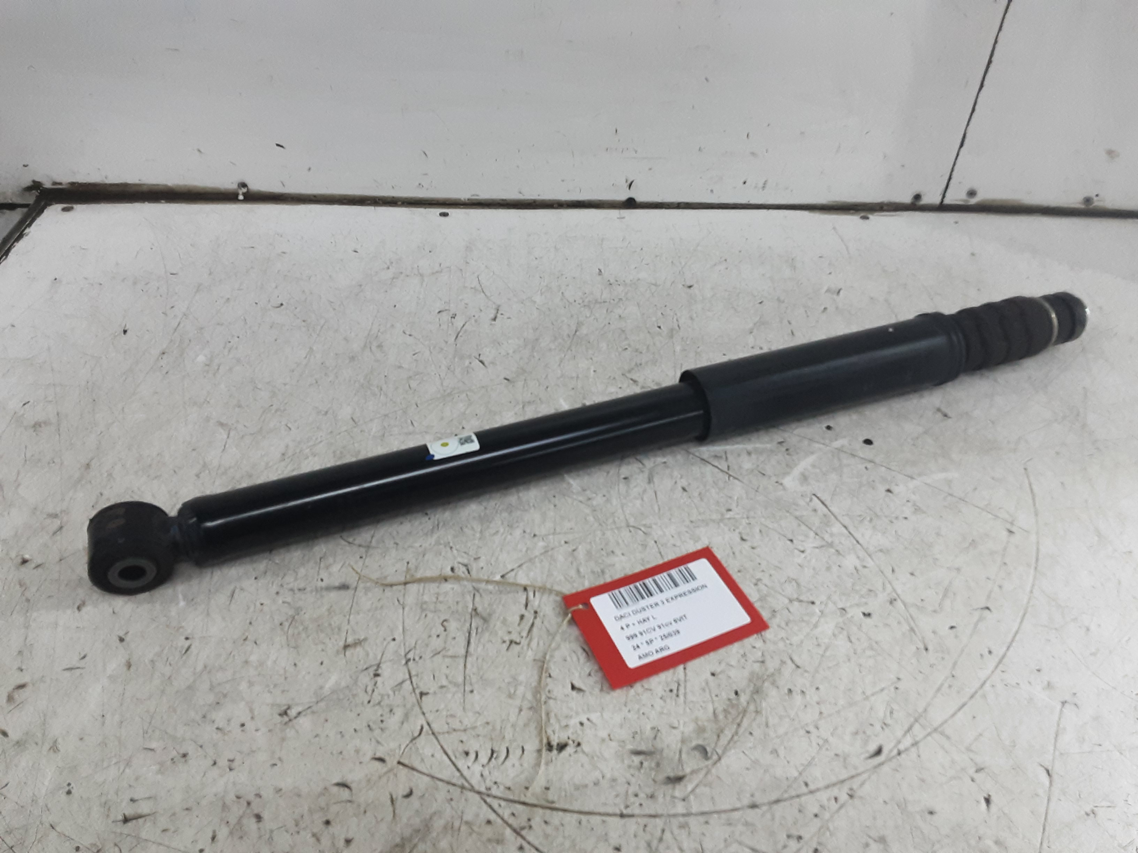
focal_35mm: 27
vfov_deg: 51.4
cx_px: 569
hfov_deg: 65.3
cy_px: 426
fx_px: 888
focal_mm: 2.91
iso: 125
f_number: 1.9
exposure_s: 1/50
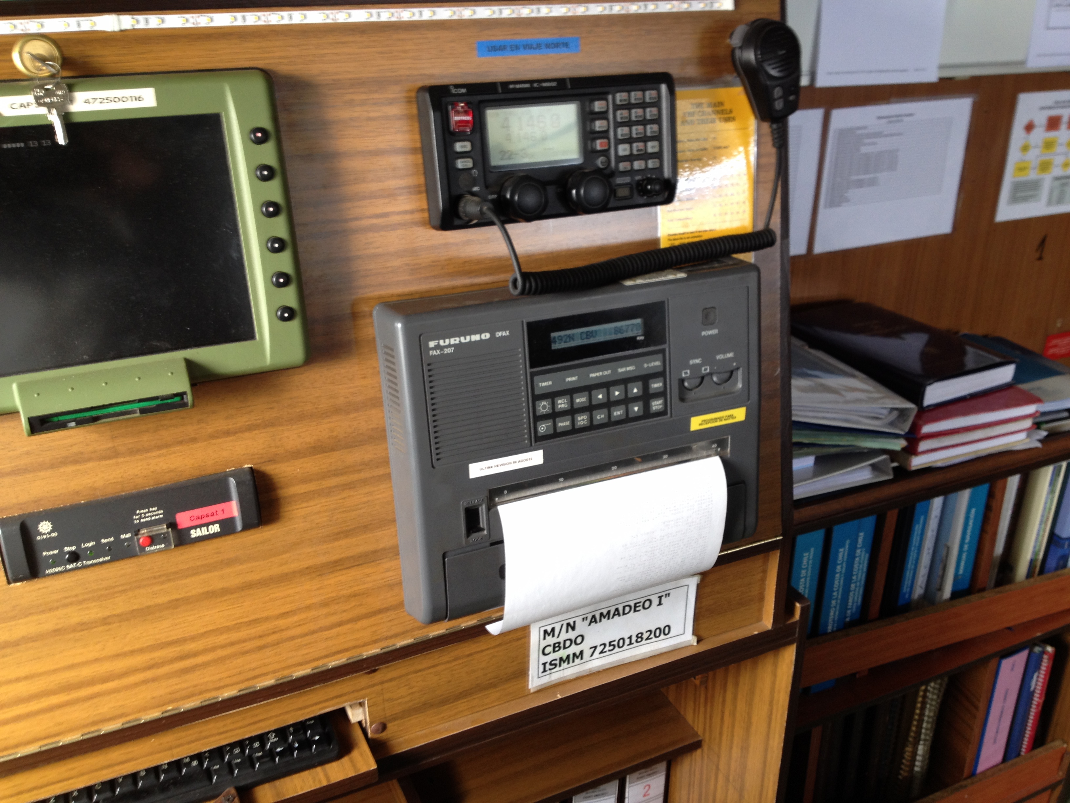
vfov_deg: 40.7
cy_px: 402
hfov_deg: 52.6
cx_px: 535
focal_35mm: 35
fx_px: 1082
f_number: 2.4
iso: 50
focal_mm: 4.28
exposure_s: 1/20
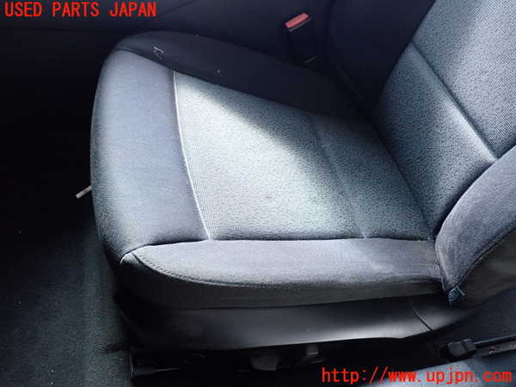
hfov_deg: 60.0
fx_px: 447
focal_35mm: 30
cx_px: 258
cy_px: 194
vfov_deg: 46.8
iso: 640
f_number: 2.3
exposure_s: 1/125
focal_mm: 5.4
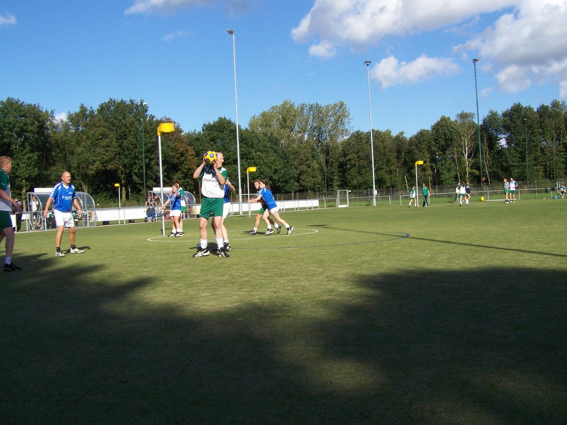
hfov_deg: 49.0
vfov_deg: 37.7
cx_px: 284
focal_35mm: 38
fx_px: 622
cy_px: 212
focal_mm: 6.3
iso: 160
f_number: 4
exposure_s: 1/1250
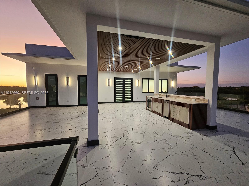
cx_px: 124
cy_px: 93
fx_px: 94
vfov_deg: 89.9
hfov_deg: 106.2
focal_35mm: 13
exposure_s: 1/40
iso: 320
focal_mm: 2.2
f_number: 2.2
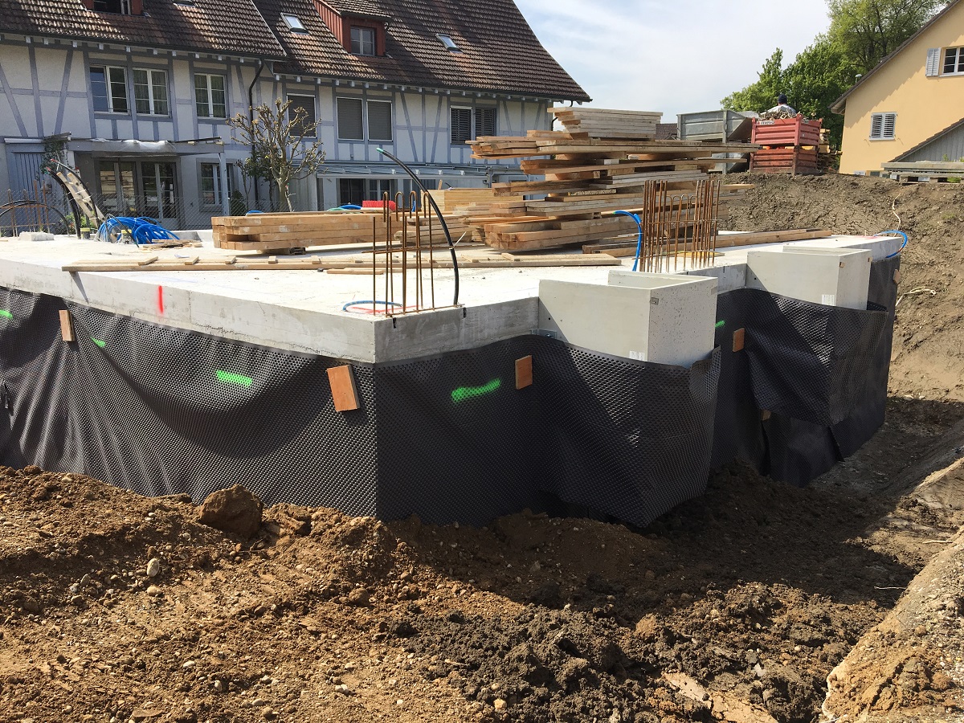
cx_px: 482
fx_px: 808
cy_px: 362
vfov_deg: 48.2
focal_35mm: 29
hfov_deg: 61.7
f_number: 2.2
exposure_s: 1/1068
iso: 25
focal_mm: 4.15
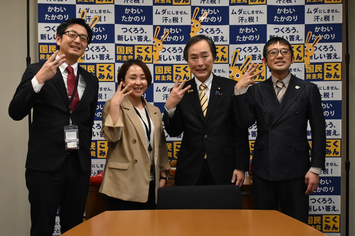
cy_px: 118
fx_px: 399
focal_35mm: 40
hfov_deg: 47.9
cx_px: 178
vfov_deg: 33.0
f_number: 6.3
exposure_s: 1/160
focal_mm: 27
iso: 2500
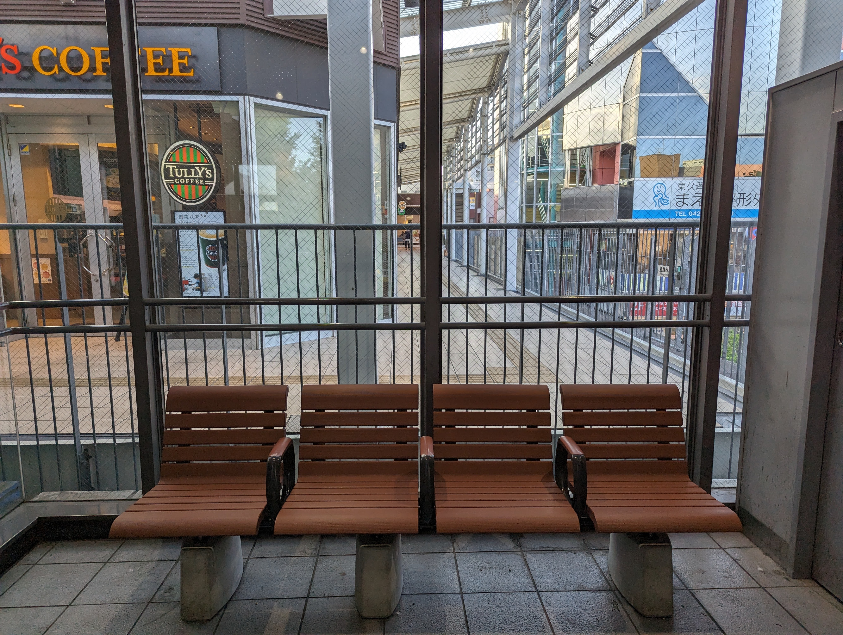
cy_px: 318
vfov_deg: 56.9
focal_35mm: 24
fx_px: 585
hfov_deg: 71.5
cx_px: 422
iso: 46
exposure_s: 1/314
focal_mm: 6.81
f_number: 1.85
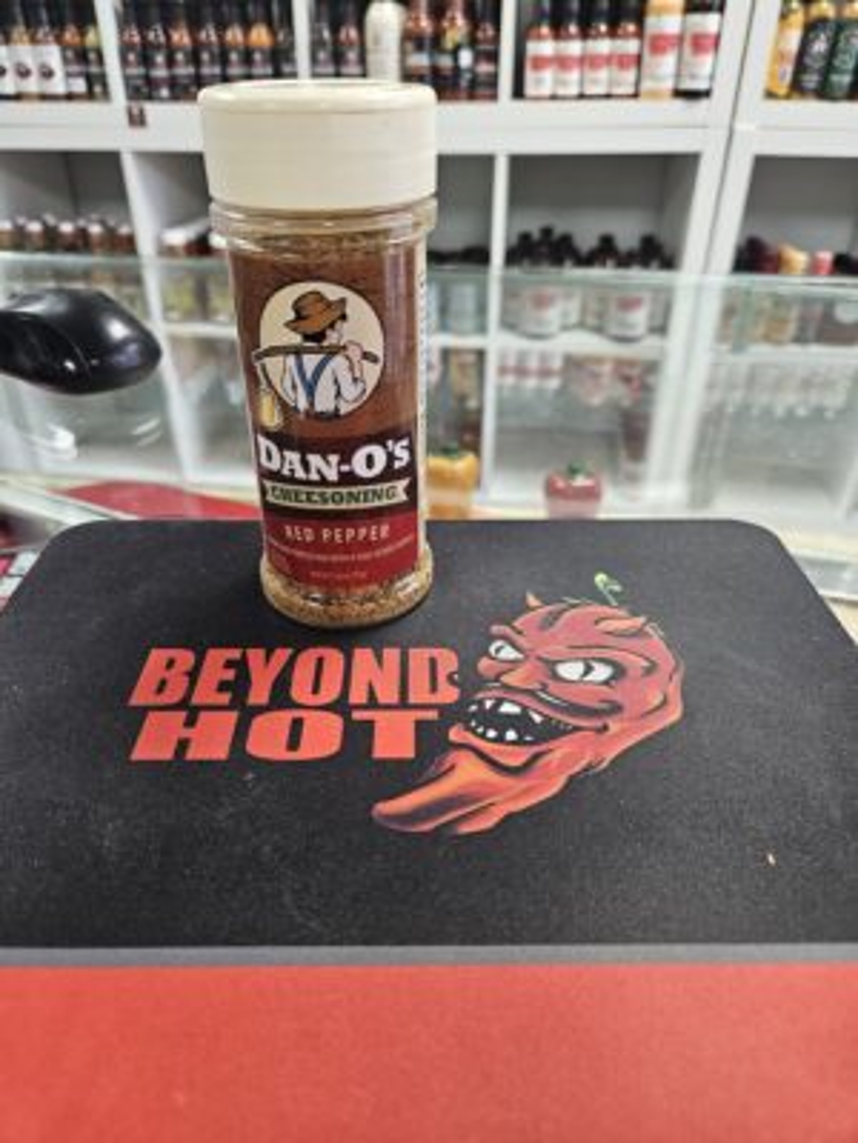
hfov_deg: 58.9
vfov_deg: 73.9
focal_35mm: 23
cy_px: 572
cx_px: 429
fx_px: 760
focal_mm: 5.4
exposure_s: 1/120
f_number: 1.8
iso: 320
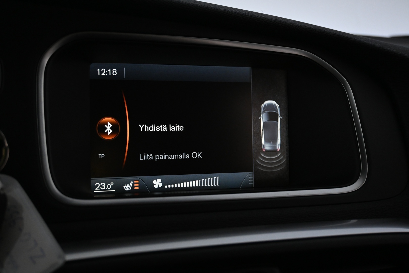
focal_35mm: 45
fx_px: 511
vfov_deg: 29.9
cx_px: 204
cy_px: 136
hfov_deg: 43.6
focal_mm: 30
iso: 1400
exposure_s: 1/50
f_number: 4.8
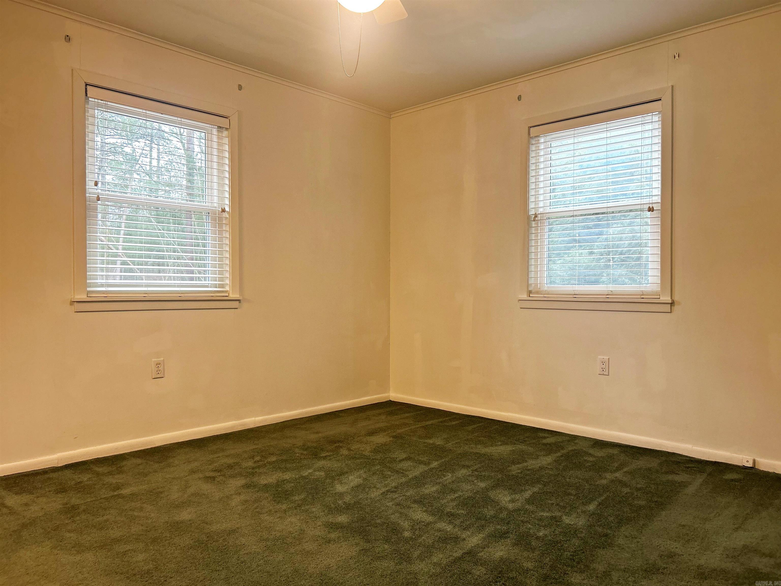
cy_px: 293
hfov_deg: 67.3
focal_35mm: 26
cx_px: 390
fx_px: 587
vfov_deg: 53.1
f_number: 1.5
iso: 100
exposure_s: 1/60
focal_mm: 5.7
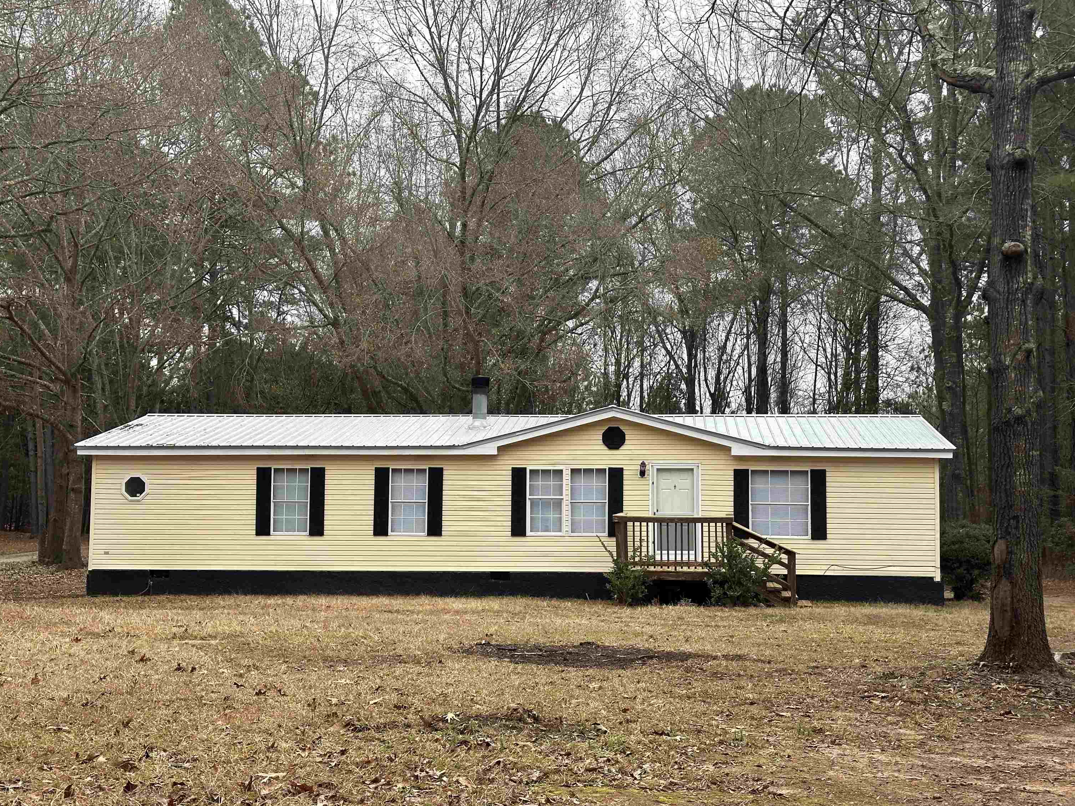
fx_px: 1522
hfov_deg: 38.9
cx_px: 546
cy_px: 403
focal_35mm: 49
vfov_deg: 29.7
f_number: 1.78
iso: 64
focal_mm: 6.86
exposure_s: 1/734
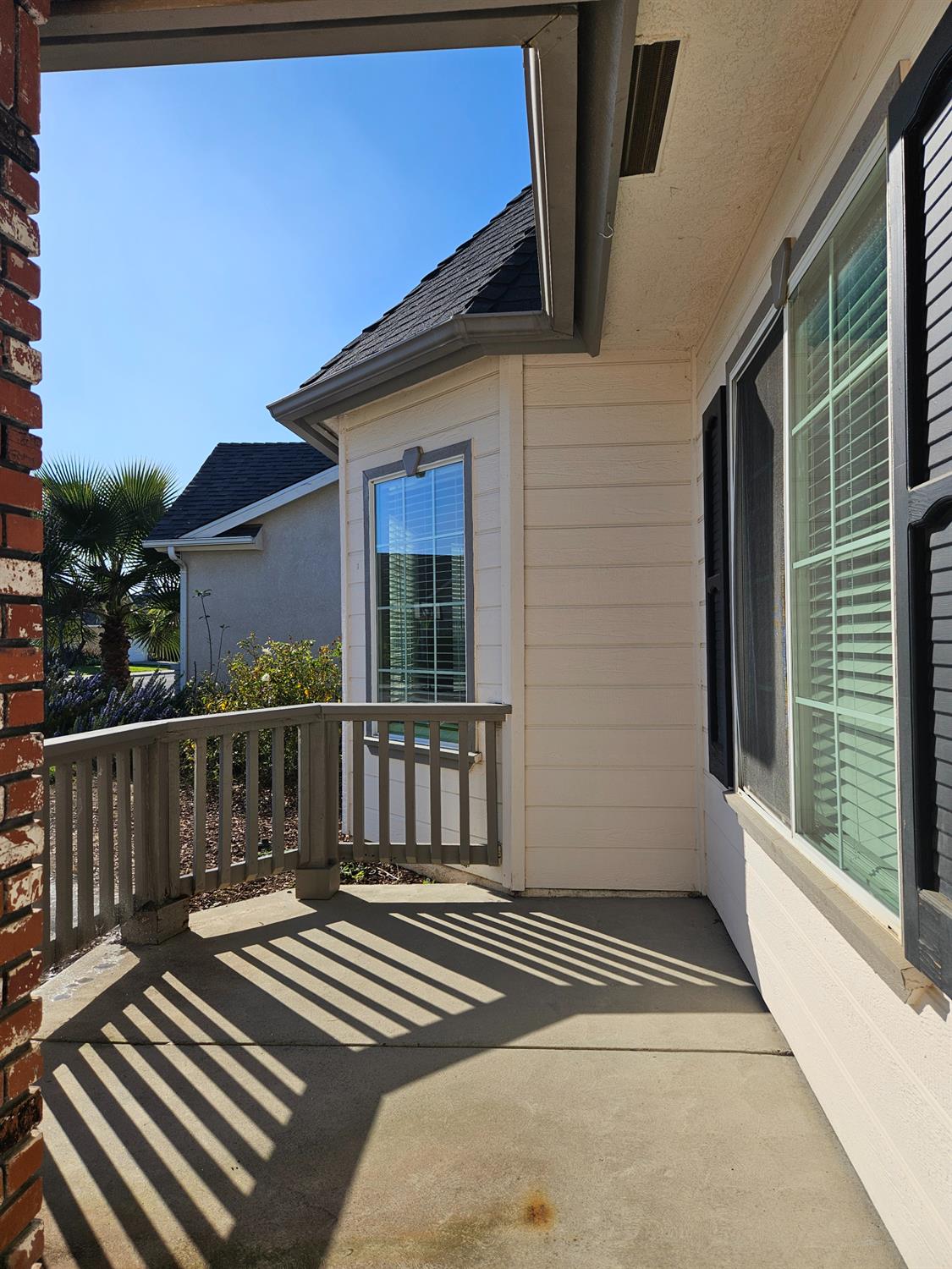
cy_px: 634
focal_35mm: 23
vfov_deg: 73.9
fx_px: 843
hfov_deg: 58.9
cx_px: 476
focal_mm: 5.4
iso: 25
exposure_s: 1/2443
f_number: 1.8
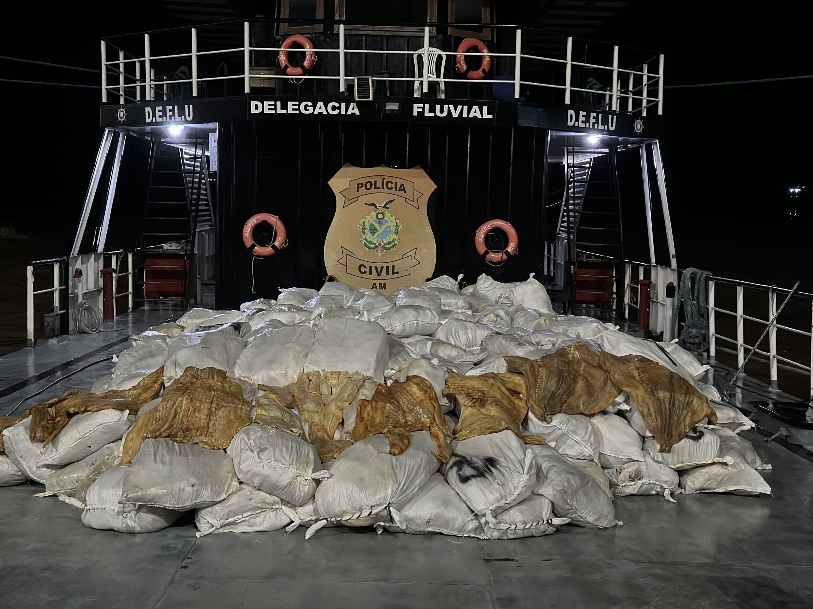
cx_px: 406
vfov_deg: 30.3
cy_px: 304
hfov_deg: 39.7
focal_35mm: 48
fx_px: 1127
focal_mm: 6.86
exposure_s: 1/20
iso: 800
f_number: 1.78
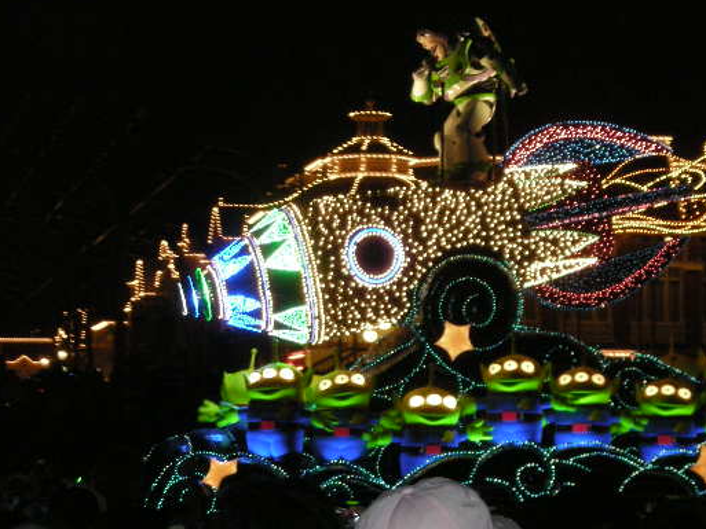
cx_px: 427
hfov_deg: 15.0
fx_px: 2672
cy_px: 245
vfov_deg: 11.3
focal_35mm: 131
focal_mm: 17.1
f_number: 4.7
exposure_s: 1/17.8
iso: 400
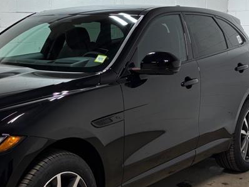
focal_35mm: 67
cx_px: 40
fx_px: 482
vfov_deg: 21.9
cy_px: 92
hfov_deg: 28.2
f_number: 1.6
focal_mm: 5.96
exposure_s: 1/251
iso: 40
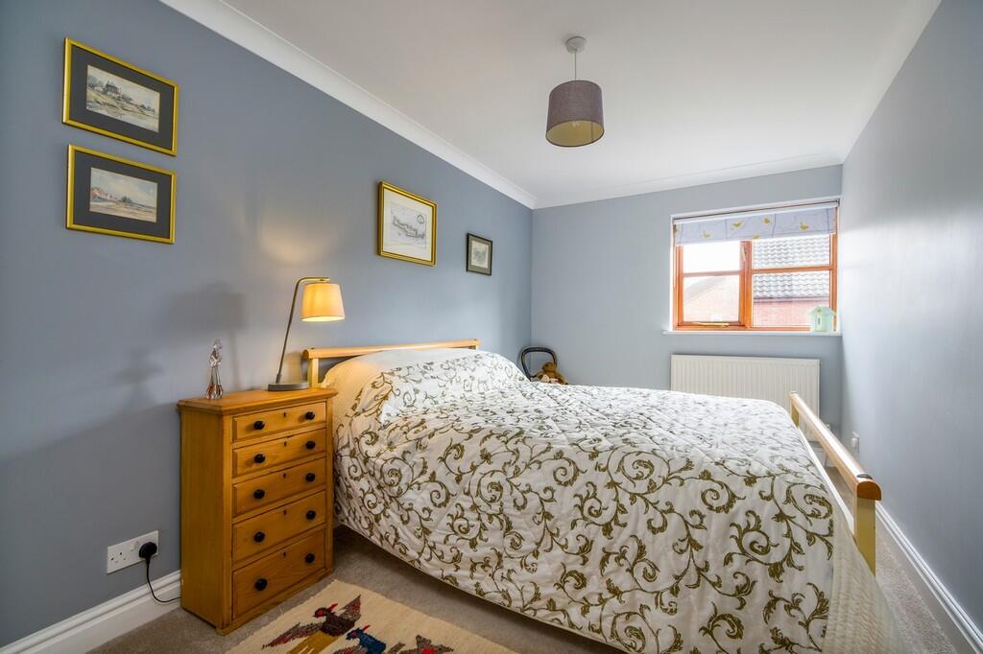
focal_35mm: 15
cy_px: 327
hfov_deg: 100.4
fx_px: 409
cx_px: 492
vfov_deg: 77.3
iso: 160
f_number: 7.1
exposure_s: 1/15
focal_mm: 10.3
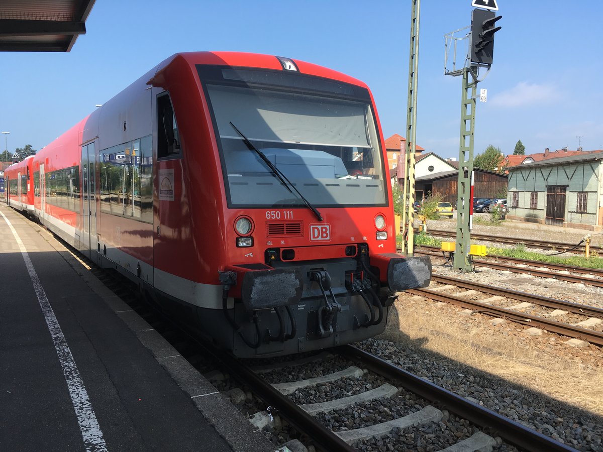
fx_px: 505
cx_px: 302
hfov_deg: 61.7
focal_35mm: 29
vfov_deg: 48.2
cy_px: 226
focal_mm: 4.15
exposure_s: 1/810
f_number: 2.2
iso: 25
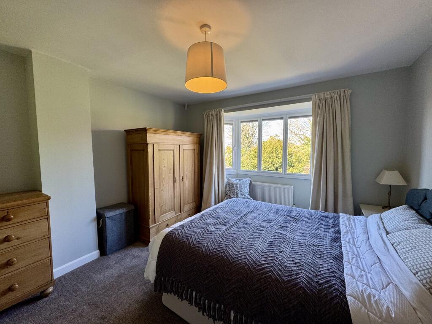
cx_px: 216
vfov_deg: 85.7
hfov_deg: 102.1
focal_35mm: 14
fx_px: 175
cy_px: 162
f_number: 2.2
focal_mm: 2.22
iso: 125
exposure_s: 1/99
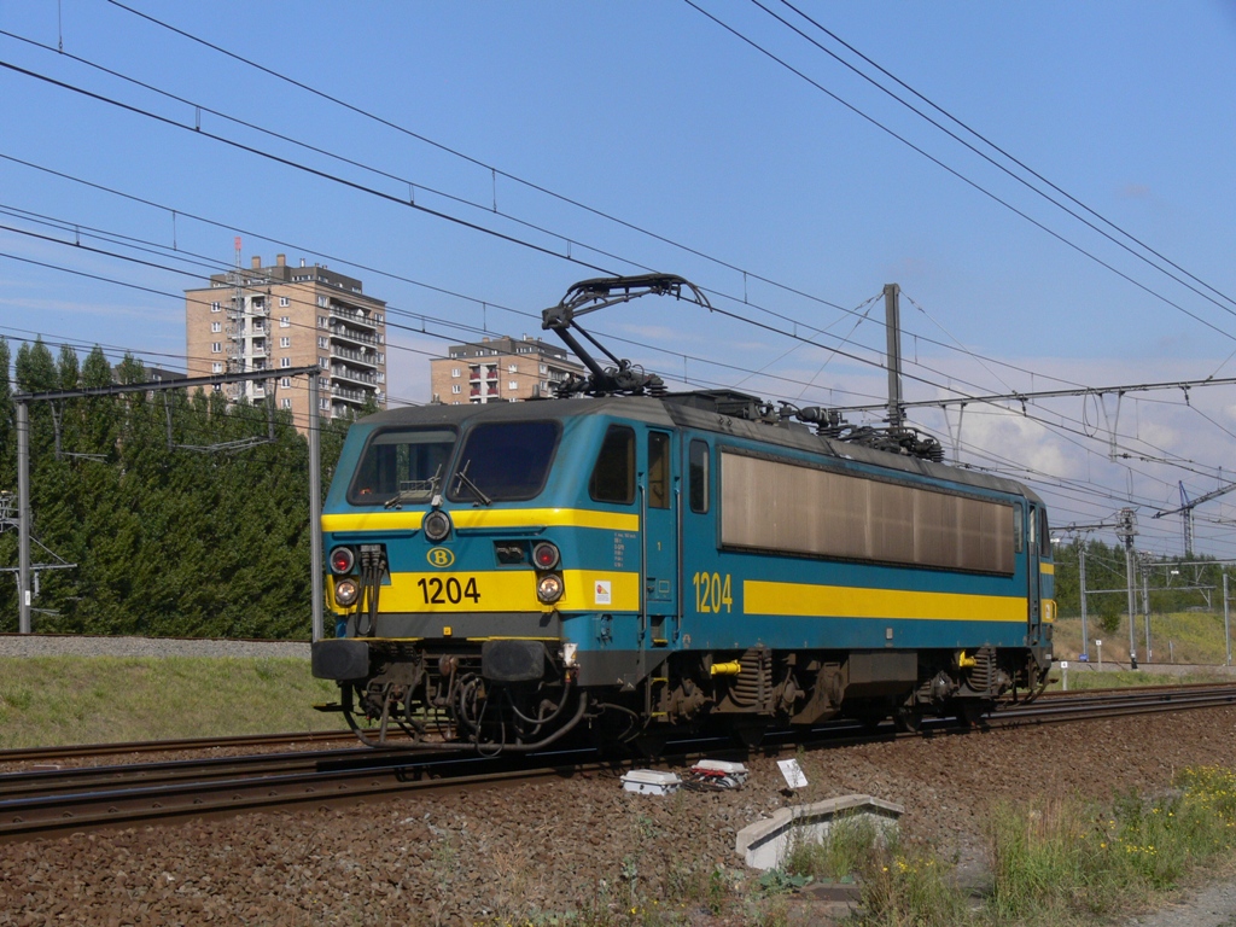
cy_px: 464
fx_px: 2428
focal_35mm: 68
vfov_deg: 21.6
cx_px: 618
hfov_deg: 28.6
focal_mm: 14.4
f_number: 5.6
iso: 100
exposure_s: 1/800
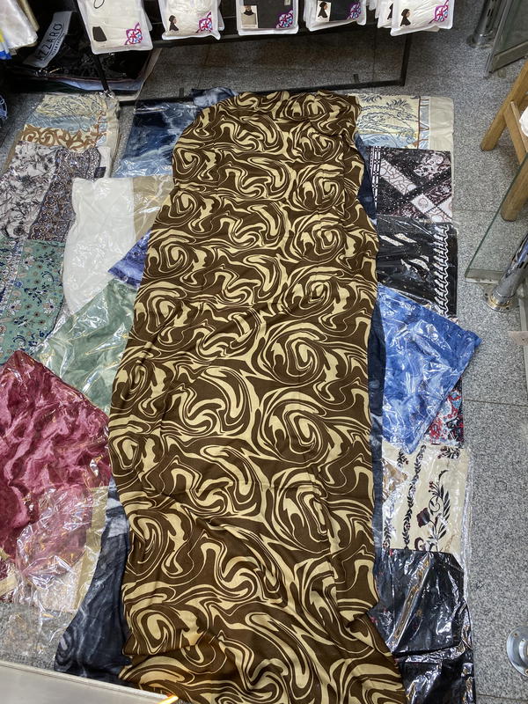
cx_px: 264
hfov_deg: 53.1
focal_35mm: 26
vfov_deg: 67.3
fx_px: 529
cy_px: 352
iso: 100
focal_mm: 4.25
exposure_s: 1/121
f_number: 1.8
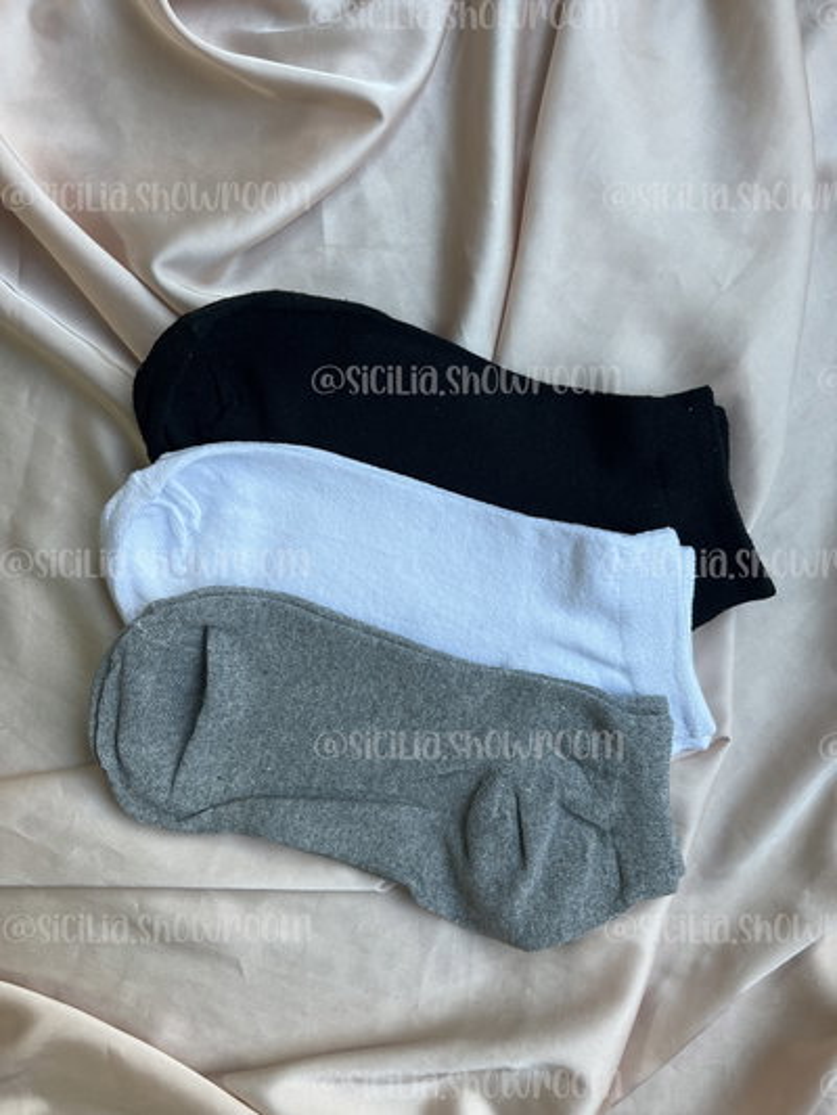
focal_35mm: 26
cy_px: 558
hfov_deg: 53.1
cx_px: 418
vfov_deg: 67.3
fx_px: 838
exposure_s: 1/122
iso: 50
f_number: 1.6
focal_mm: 5.1
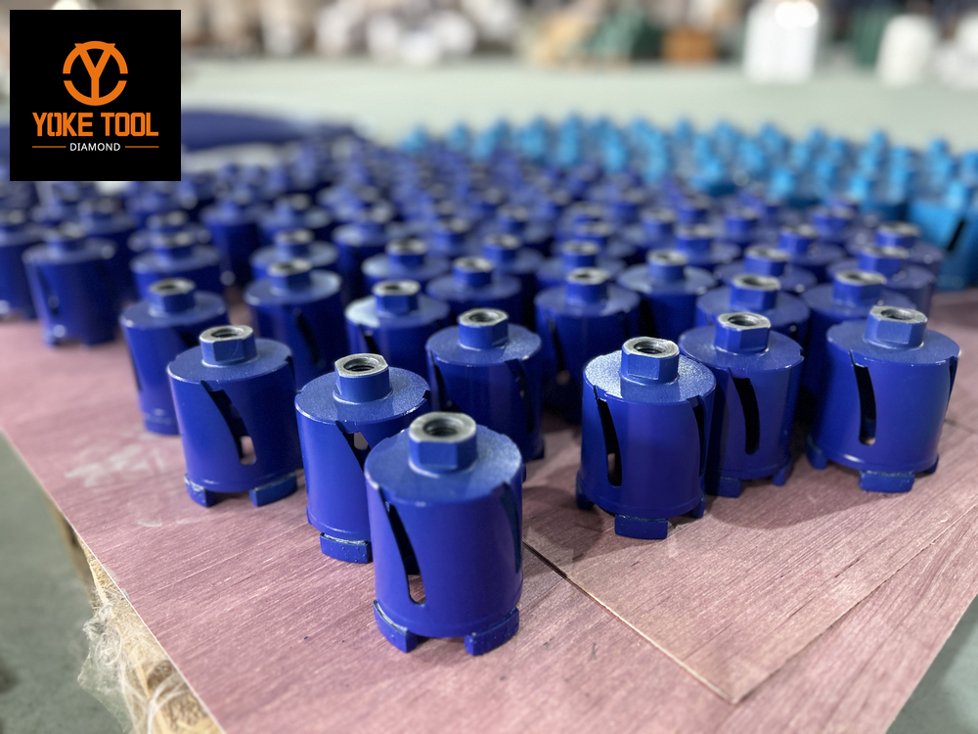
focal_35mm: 26
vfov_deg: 53.1
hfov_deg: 67.3
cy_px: 367
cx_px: 489
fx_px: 735
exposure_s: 1/50
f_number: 1.5
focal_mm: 5.7
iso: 250
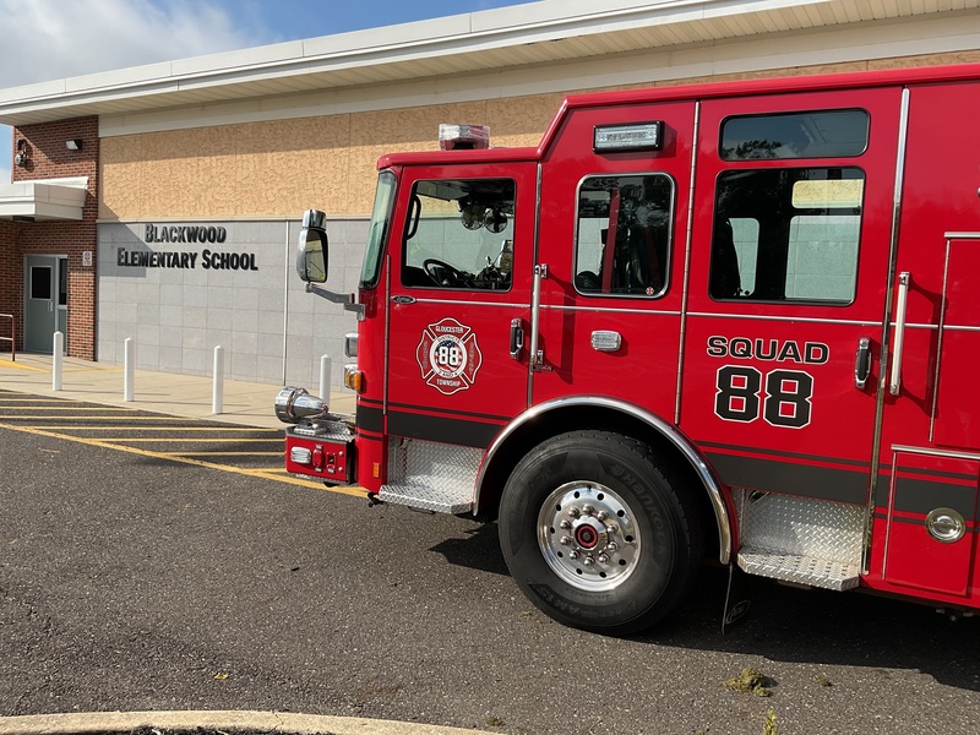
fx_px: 821
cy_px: 368
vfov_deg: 48.2
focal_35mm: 29
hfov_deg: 61.7
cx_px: 490
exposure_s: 1/1412
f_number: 1.8
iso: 16
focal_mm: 3
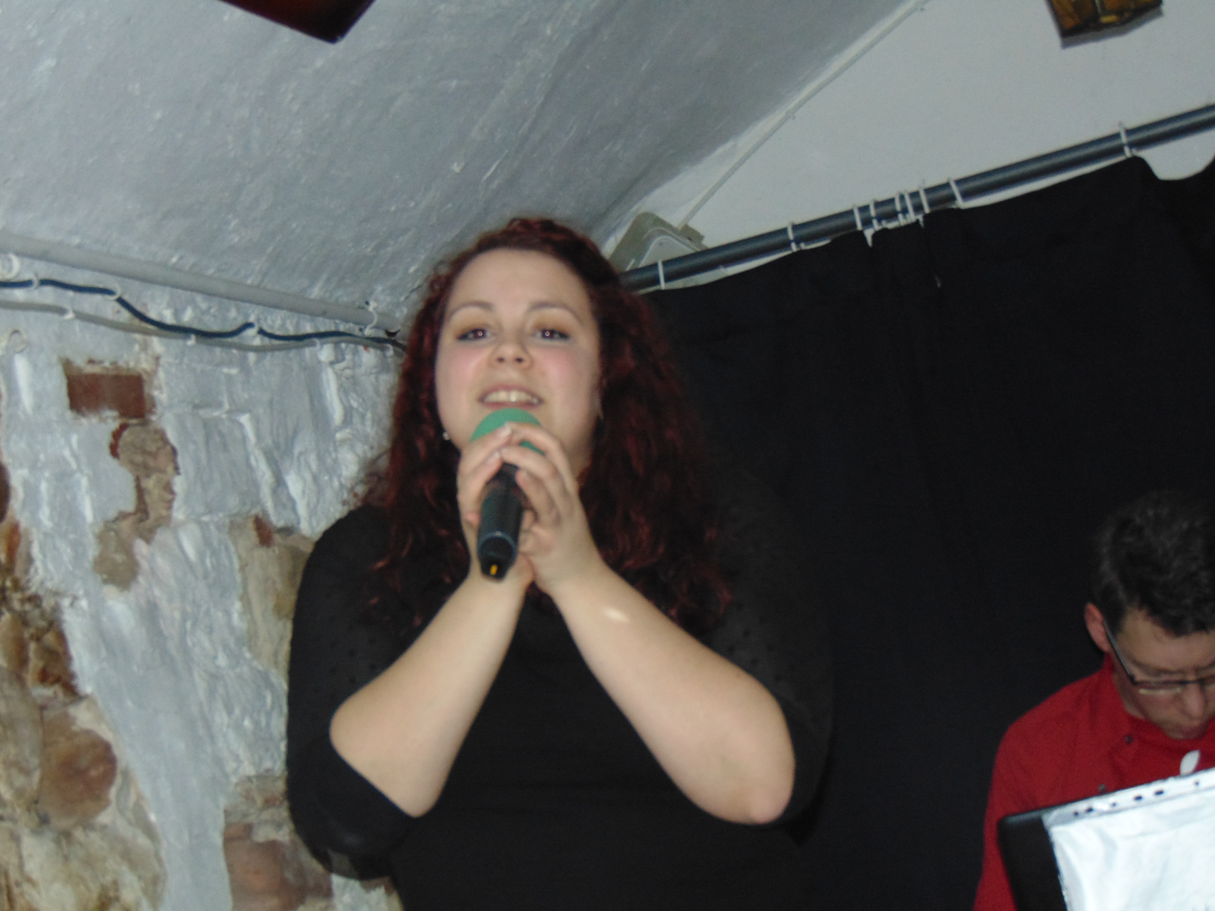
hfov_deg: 18.2
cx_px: 608
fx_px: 3791
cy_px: 456
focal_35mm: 108
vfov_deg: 13.7
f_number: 3.9
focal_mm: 19.4
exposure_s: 1/60
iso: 320
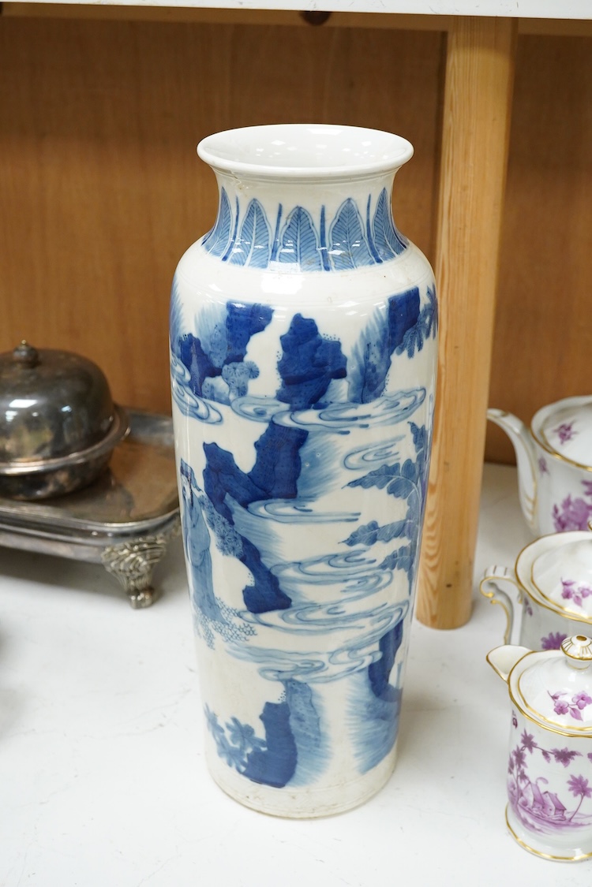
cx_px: 296
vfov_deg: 43.6
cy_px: 444
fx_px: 1110
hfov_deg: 29.9
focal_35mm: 45
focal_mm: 30
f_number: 9
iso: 2500
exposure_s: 1/160
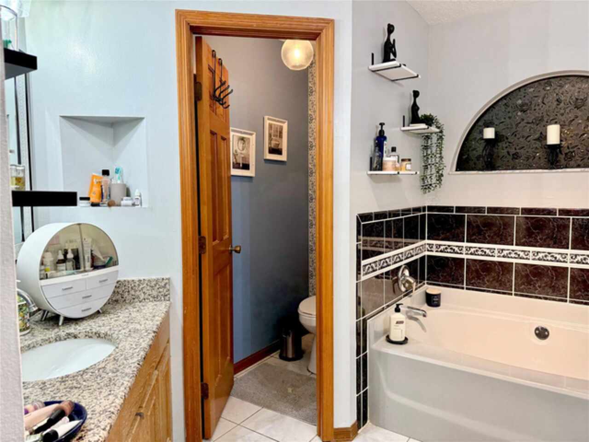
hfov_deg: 71.6
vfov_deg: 56.8
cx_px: 294
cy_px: 221
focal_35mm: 24
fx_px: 408
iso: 200
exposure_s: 1/120
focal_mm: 6.76
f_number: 1.78
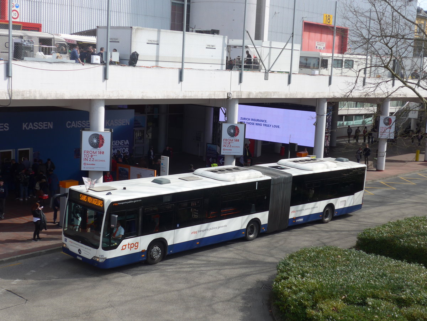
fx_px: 678
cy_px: 160
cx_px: 214
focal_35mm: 55
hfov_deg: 34.9
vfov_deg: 26.6
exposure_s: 1/800
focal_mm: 11.3
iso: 80
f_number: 3.4
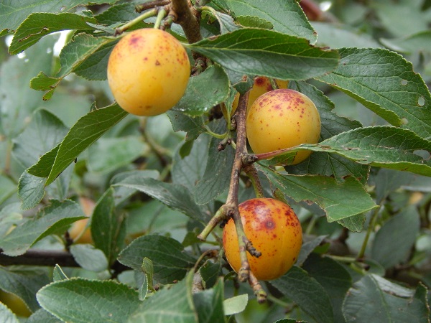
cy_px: 162
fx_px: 2017
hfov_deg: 12.2
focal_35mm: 162
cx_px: 216
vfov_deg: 9.2
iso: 400
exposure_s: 1/100
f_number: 5.1
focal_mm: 28.7
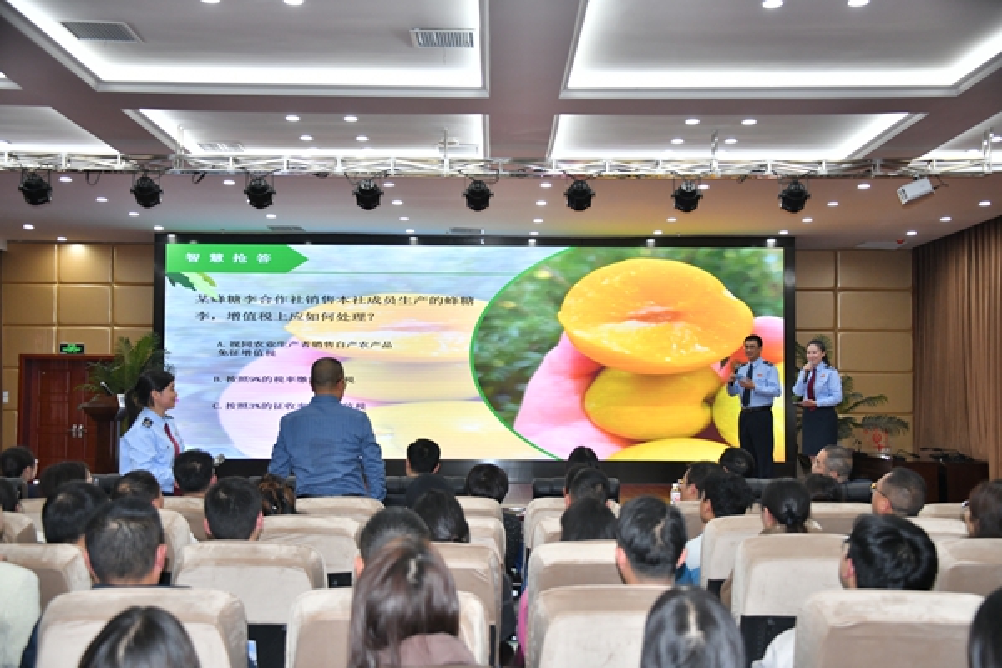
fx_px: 1225
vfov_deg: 30.5
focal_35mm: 44
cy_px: 334
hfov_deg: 44.5
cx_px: 501
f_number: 4.2
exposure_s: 1/320
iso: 1250
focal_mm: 44
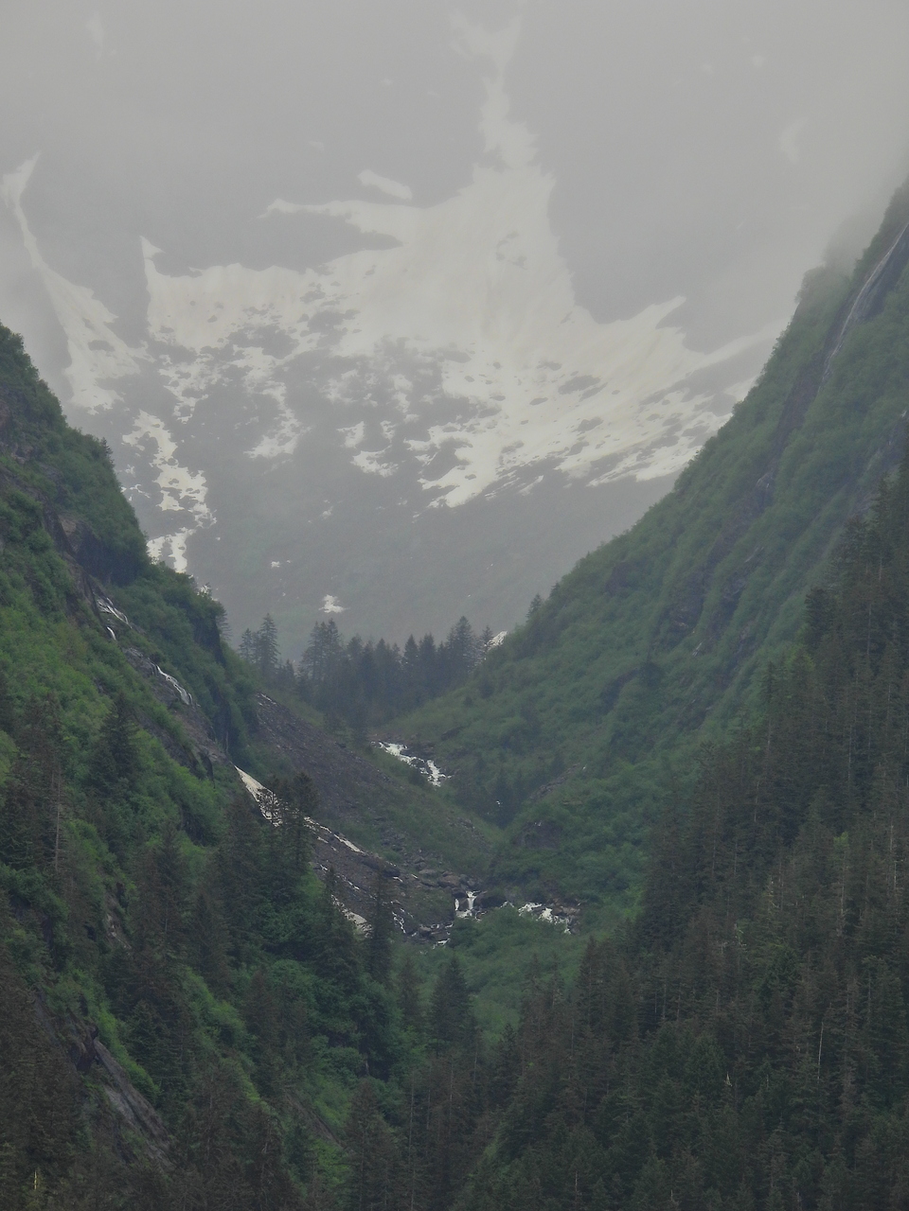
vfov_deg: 5.0
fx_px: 14005
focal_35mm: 400
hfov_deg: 3.7
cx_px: 454
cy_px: 606
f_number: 5
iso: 100
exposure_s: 1/400
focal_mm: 71.4
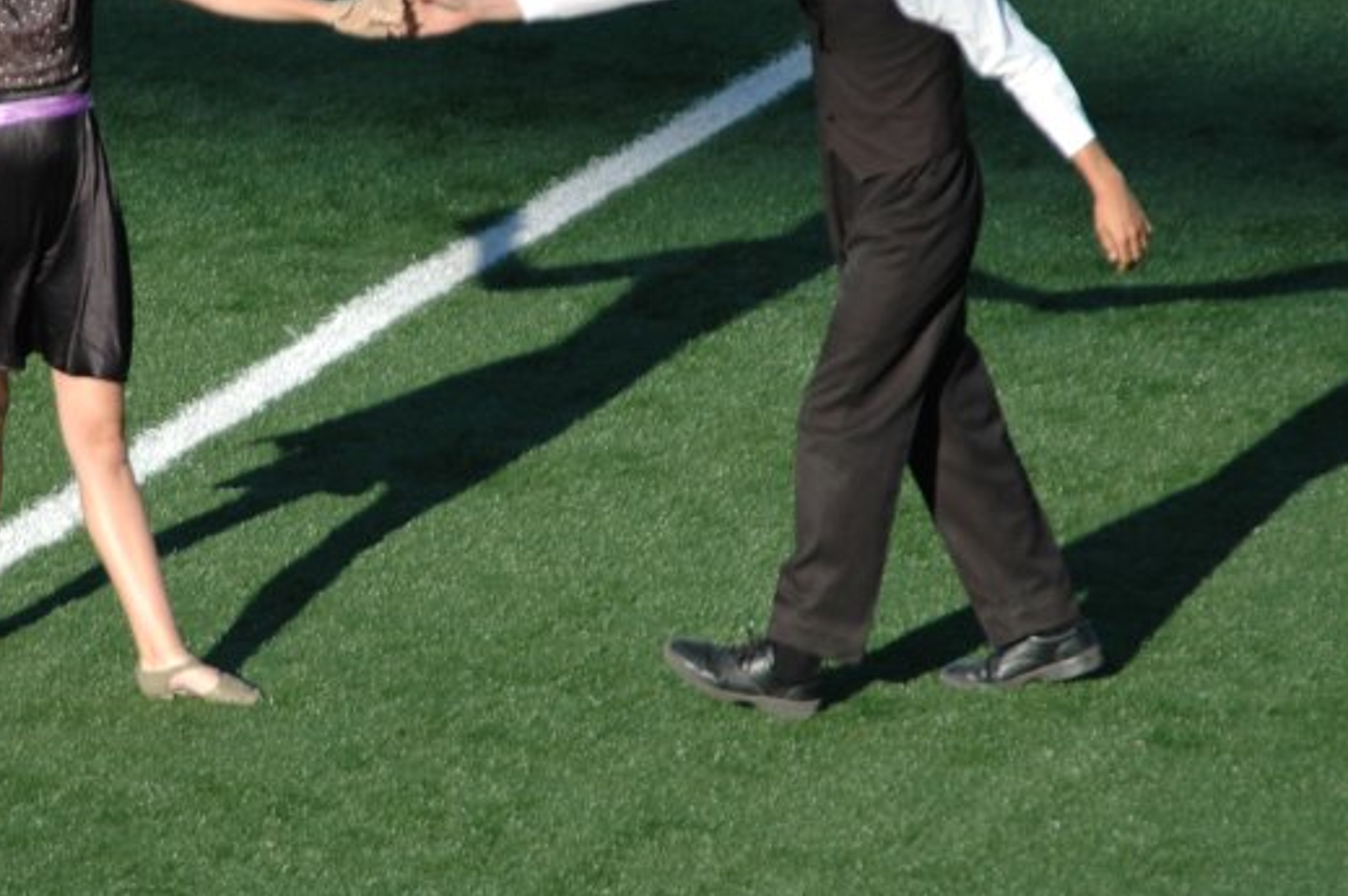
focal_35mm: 924
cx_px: 423
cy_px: 268
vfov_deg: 1.5
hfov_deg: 2.2
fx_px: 34565
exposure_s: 1/640
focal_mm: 400
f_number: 5.6
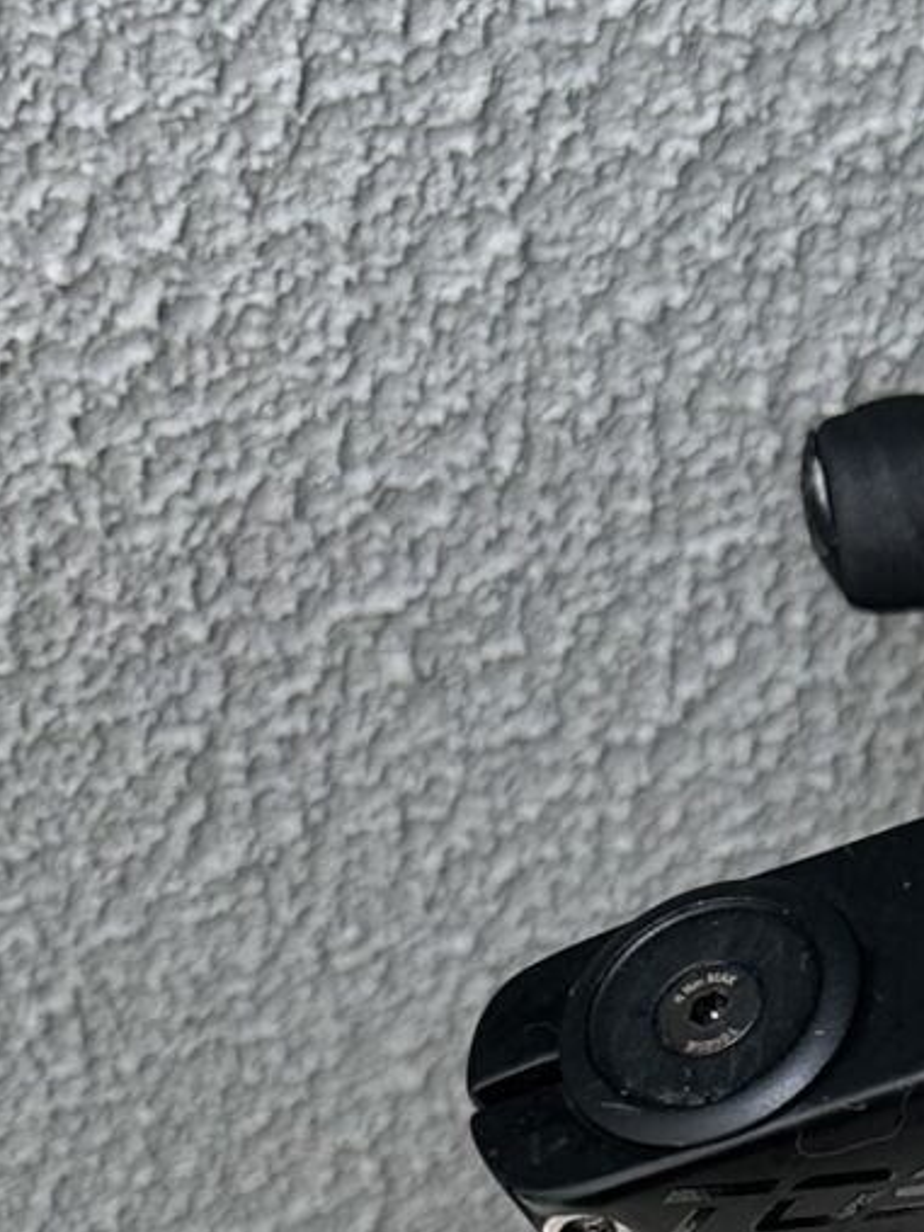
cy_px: 1232
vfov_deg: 16.0
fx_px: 4306
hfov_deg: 11.1
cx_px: 1843
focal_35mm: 121
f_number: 1.78
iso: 80
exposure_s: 1/300
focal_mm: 6.86
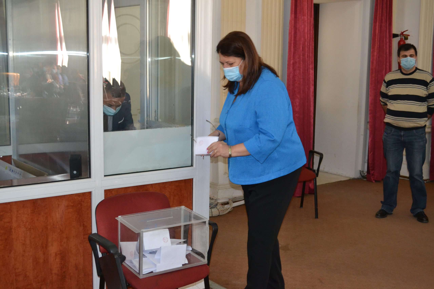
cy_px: 144
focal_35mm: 45
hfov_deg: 43.6
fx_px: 542
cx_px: 217
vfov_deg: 29.9
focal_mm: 30
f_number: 4.5
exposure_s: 1/60
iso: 1600
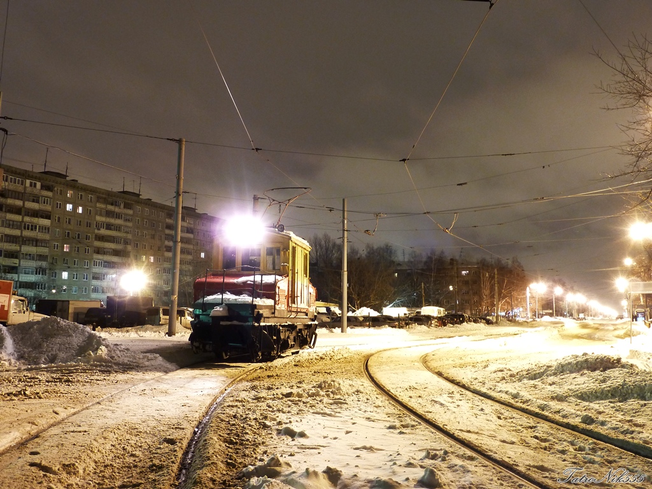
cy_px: 244
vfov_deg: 44.2
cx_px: 326
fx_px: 603
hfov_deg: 56.8
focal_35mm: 32
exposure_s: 5
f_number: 5
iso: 200
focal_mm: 5.3
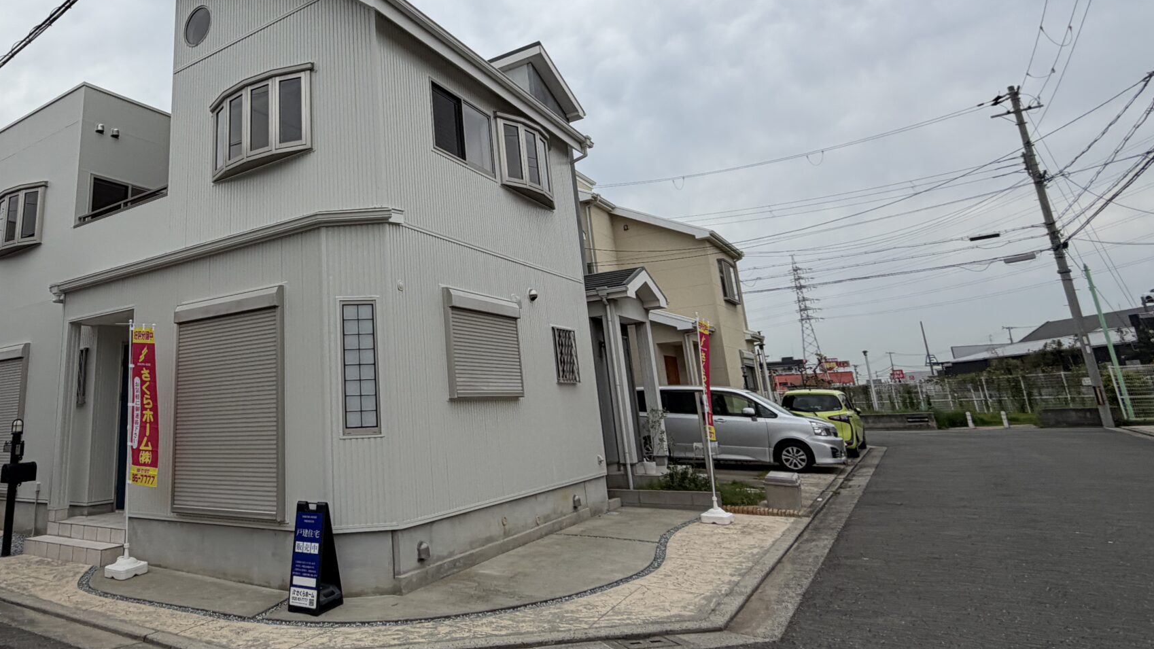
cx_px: 387
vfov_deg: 48.9
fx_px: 704
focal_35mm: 23
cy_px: 229
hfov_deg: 76.3
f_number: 2.2
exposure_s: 1/579
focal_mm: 2.22
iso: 40
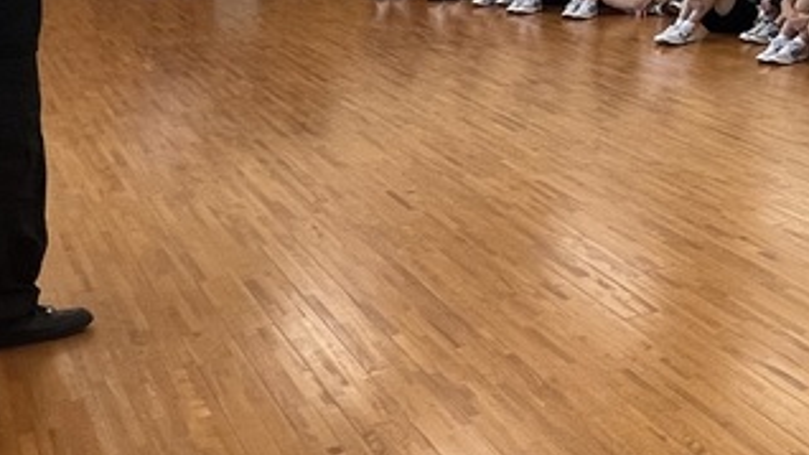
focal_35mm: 57
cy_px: -92
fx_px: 1223
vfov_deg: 19.8
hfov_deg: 26.0
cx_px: 1239
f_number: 1.8
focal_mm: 1.57
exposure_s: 1/99
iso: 64
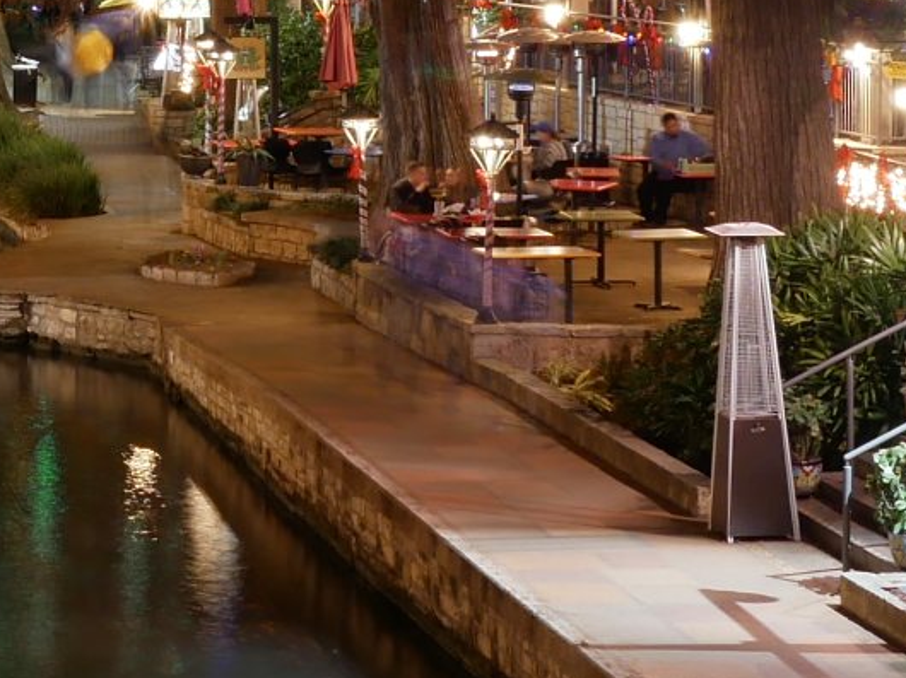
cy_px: -41
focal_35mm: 145
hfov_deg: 13.0
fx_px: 3793
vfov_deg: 10.1
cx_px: -356
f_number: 8
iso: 200
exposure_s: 6
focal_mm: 16
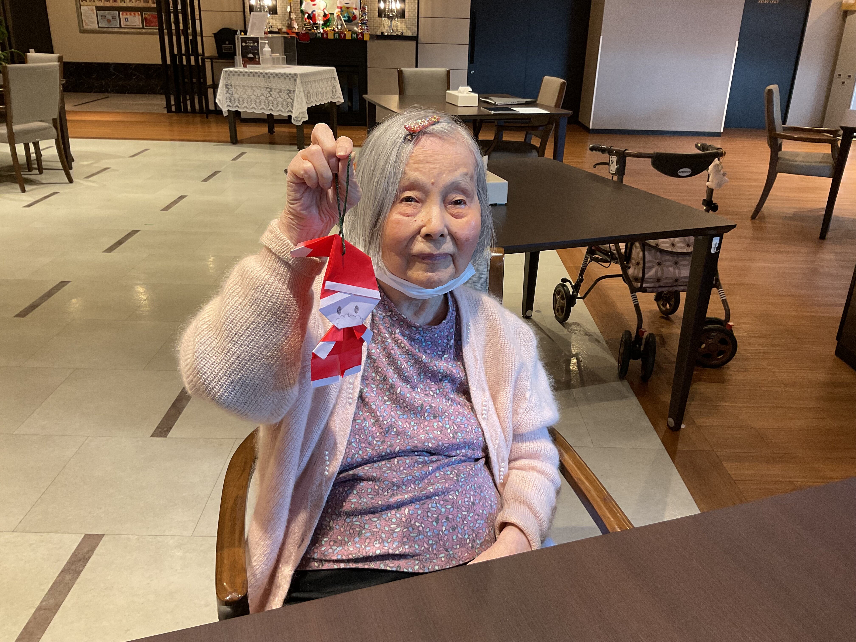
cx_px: 428
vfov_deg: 48.2
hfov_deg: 61.7
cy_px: 321
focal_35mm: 29
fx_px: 717
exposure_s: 1/60
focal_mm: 3
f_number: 1.8
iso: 100
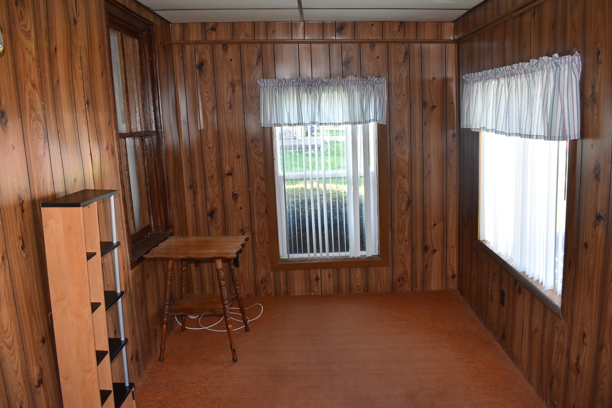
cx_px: 306
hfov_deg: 61.9
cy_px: 204
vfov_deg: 43.6
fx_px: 510
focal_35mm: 30
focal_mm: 20
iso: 800
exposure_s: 1/100
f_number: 5
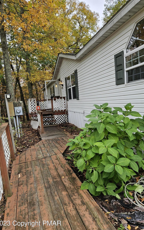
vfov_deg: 72.5
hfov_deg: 49.2
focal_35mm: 25
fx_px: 157
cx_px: 79
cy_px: 116
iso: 64
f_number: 1.8
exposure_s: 1/207
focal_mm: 5.4
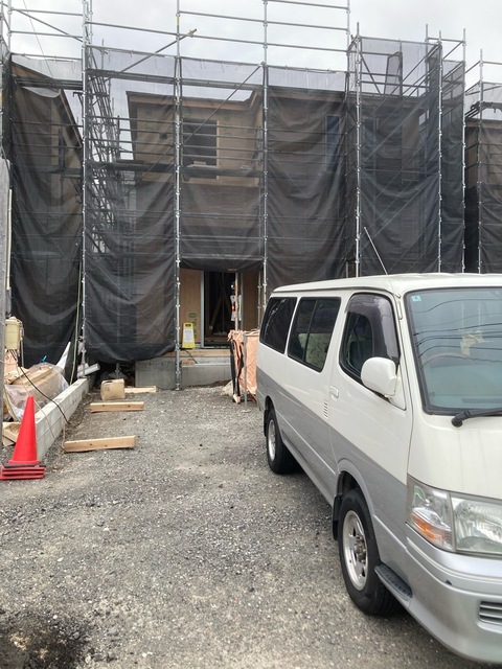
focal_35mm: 28
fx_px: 541
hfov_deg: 49.7
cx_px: 251
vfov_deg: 63.4
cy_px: 334
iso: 20
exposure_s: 1/534
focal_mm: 3.99
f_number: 1.8
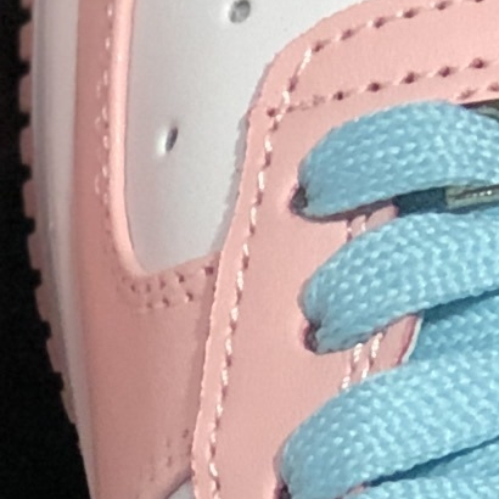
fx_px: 8089
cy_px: 445
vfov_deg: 3.5
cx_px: 29
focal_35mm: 496
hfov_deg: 3.5
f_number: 2.8
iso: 100
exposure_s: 1/30
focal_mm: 6.6
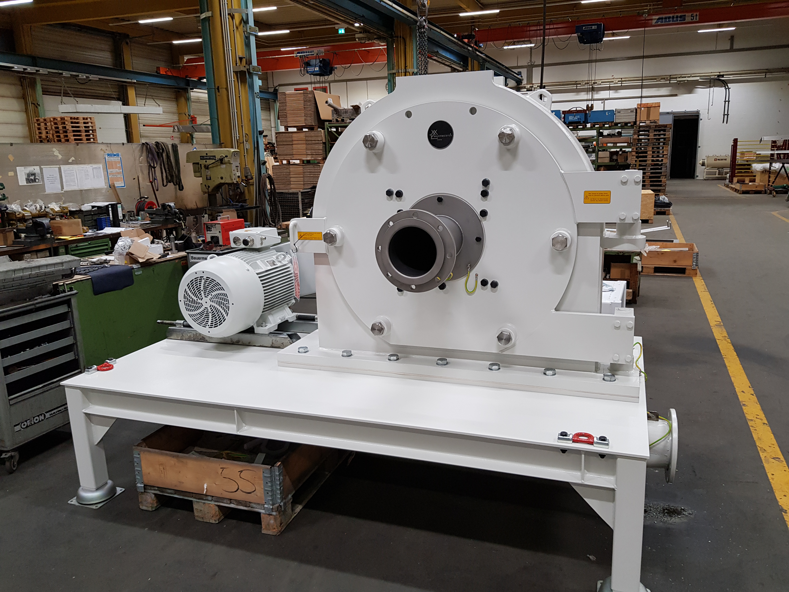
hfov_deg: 67.3
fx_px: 593
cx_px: 394
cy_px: 296
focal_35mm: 26
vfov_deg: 53.1
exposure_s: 1/50
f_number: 1.7
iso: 125
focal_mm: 4.3
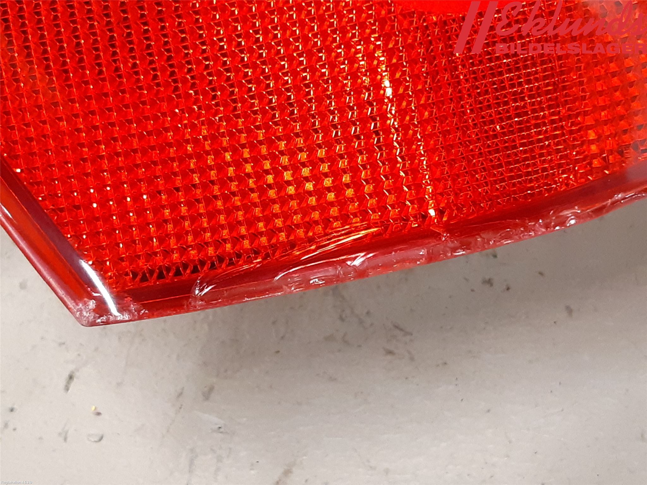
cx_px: 324
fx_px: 486
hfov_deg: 67.3
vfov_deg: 53.1
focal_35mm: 26
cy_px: 242
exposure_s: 1/50
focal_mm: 3.93
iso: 320
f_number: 1.7
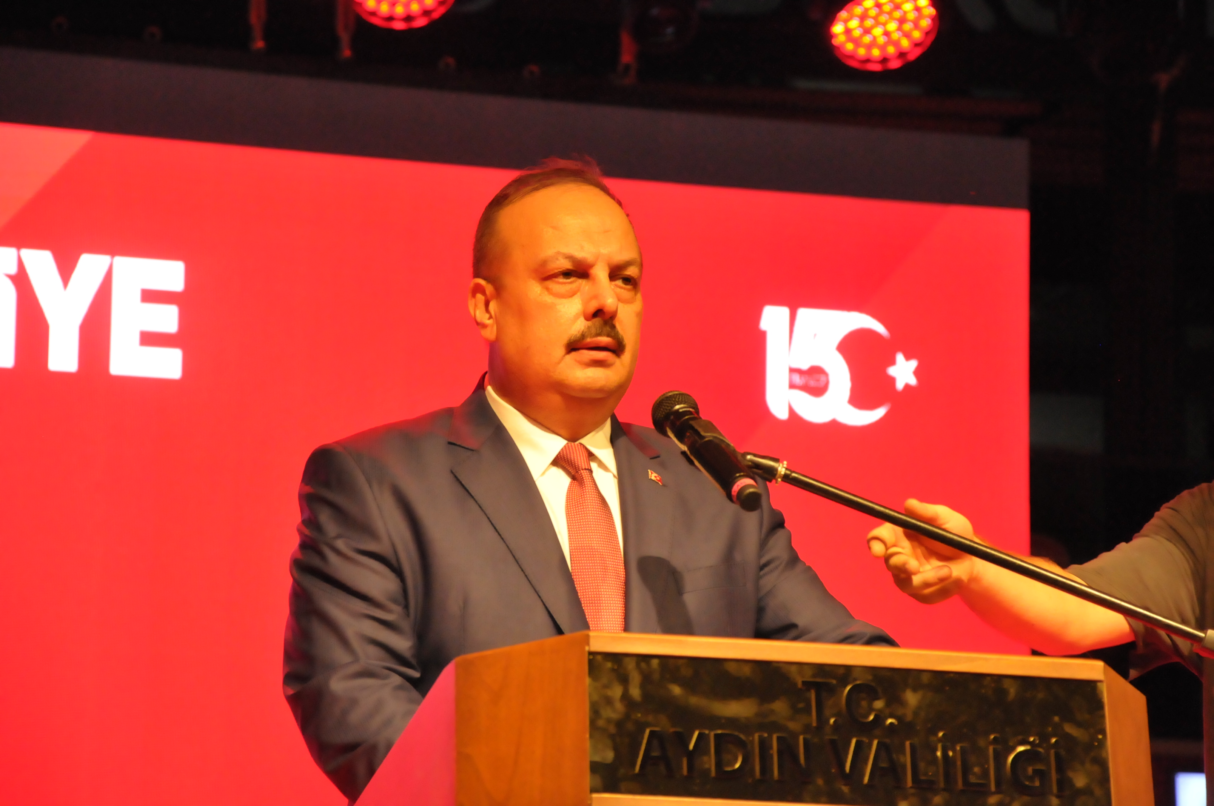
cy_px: 403
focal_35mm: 135
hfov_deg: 15.2
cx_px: 607
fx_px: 4547
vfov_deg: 10.1
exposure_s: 1/160
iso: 3200
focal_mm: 90
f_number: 5.6
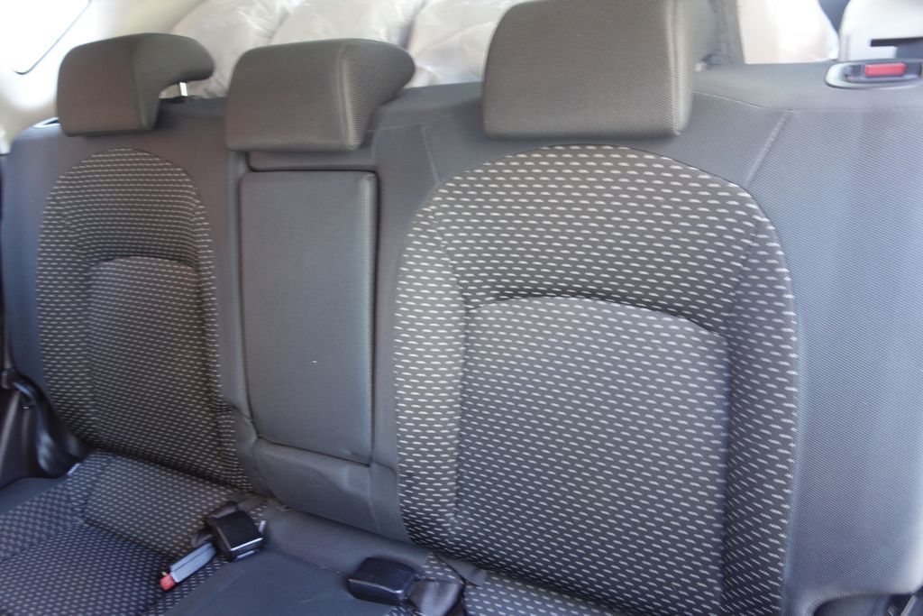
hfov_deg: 65.5
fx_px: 718
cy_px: 308
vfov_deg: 46.4
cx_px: 462
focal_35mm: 28
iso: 200
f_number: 1.8
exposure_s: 1/30
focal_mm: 10.4
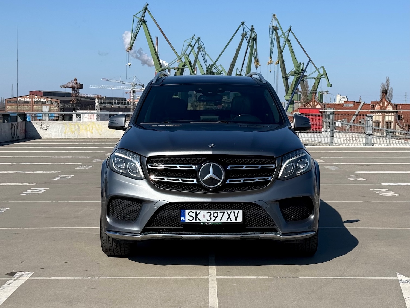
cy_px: 154
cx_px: 205
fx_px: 569
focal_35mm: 48
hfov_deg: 39.7
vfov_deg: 30.3
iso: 64
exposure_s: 1/6024
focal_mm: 6.76
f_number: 1.78
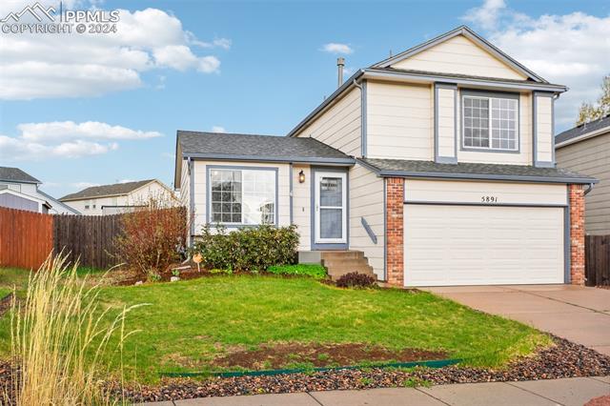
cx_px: 305
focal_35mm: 30
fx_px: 508
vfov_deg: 43.6
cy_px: 203
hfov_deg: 62.0
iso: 100
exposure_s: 1/30
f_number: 8
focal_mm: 20
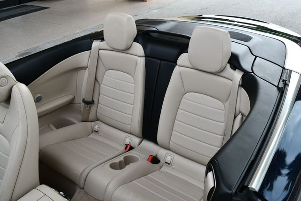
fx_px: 301
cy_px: 100
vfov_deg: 36.9
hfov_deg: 53.1
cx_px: 150
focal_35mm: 36
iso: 200
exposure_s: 1/250
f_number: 5.6
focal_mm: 18
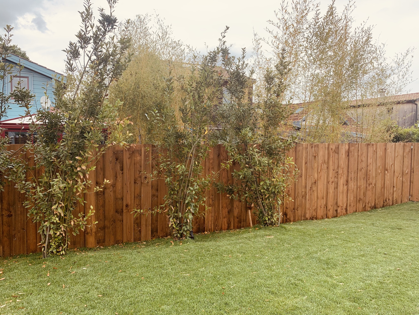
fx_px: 315
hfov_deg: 67.3
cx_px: 210
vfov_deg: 53.1
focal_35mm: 26
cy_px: 158
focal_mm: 4.25
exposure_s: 1/497
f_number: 1.8
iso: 25
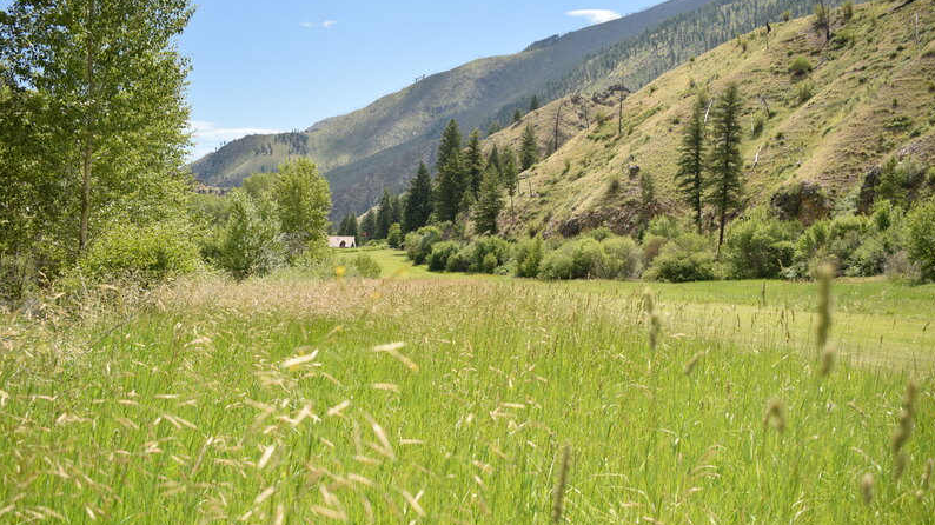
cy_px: 308
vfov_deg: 31.1
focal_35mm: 38
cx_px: 469
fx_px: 942
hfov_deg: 52.8
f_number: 5.6
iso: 640
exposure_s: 1/2500
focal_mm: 24
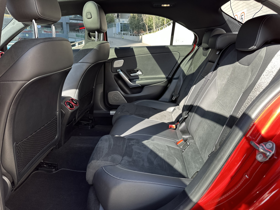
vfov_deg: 56.8
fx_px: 194
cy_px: 105
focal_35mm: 24
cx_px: 140
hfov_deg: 71.6
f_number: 1.78
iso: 64
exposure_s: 1/136
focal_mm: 6.86
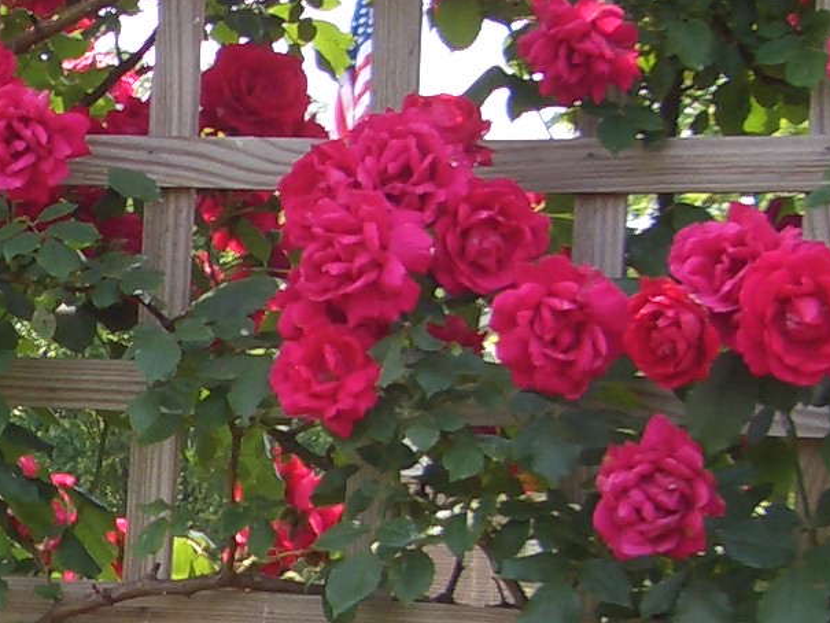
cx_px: -207
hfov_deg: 12.9
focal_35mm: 148
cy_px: 568
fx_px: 3549
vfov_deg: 10.0
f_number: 2.6
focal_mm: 5.8
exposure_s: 1/400
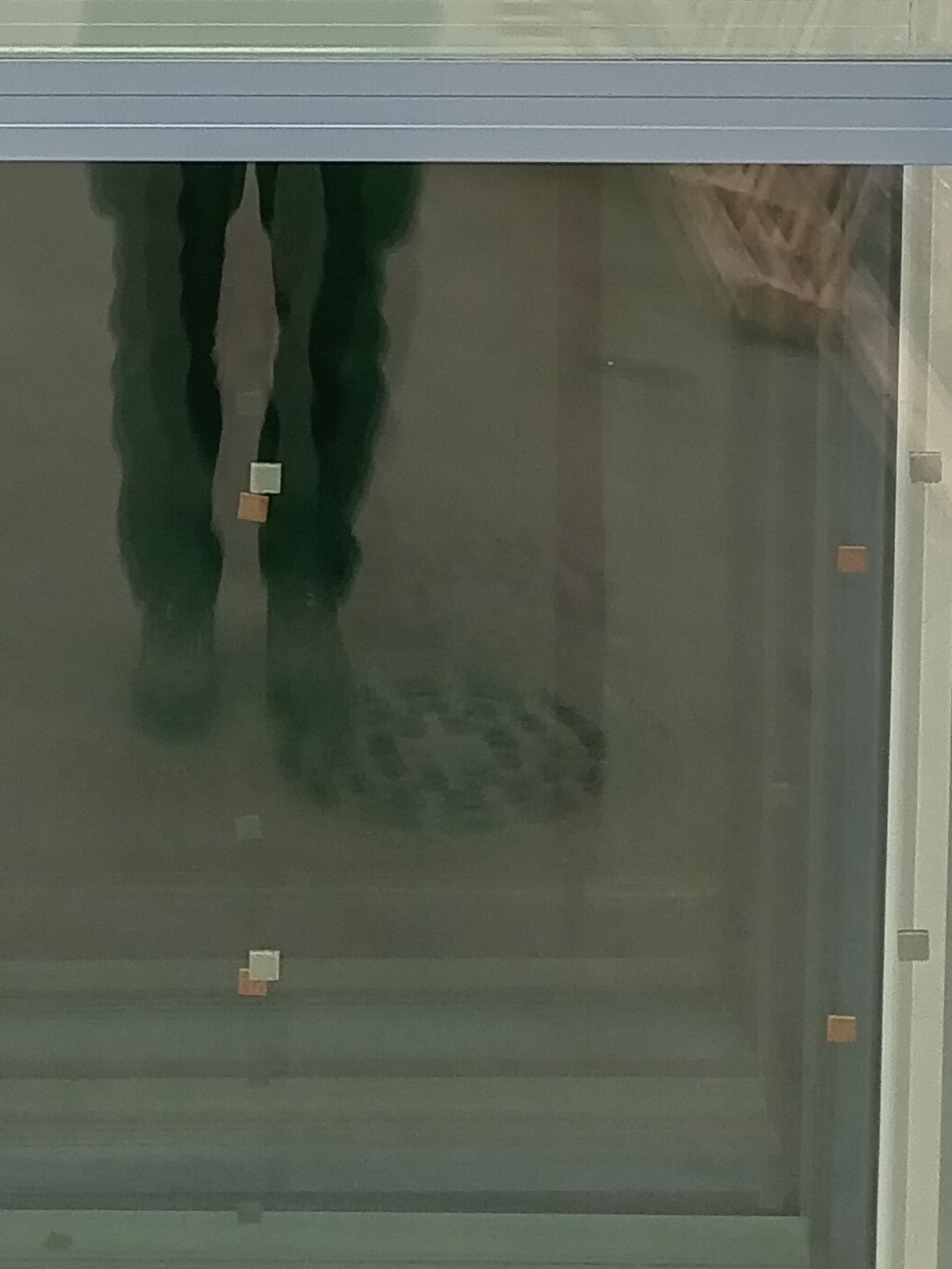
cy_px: -11
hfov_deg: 18.6
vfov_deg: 23.6
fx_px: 2896
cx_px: 261
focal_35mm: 79
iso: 787
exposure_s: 1/20
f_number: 1.8
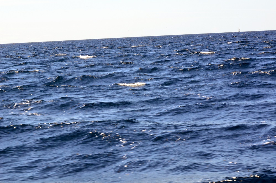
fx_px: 895
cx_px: 138
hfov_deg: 17.5
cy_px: 92
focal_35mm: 117
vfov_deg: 11.7
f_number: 32
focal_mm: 78
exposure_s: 1/60
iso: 640
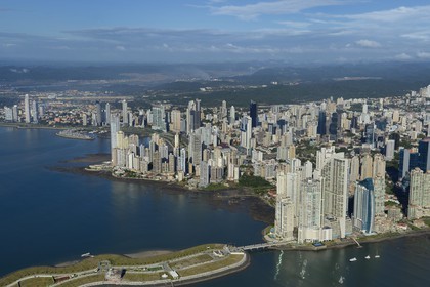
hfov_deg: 50.7
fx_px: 454
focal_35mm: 38
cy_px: 144
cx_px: 215
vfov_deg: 35.1
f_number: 11
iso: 200
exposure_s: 1/500
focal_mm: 38
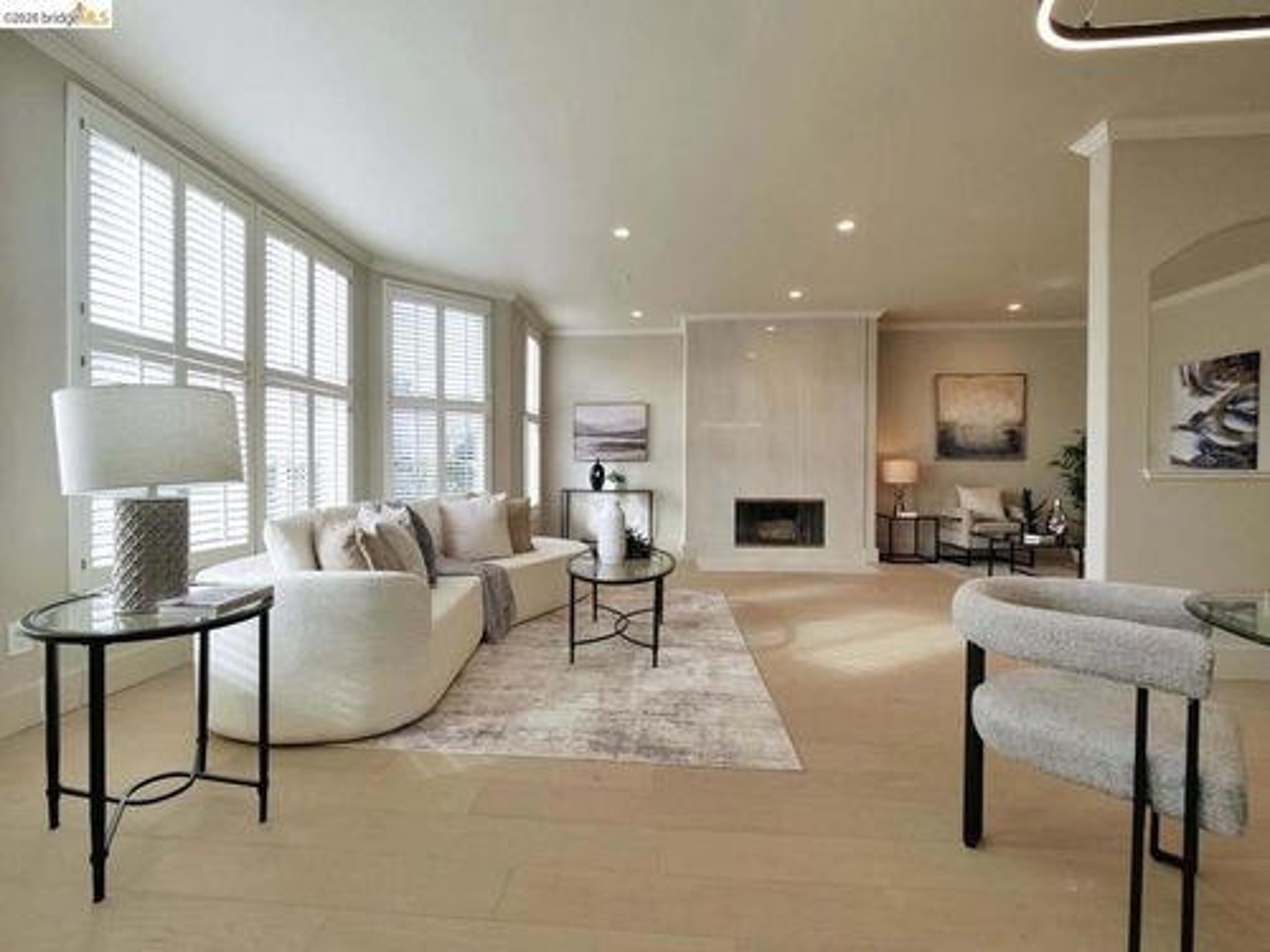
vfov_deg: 85.7
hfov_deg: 102.1
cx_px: 635
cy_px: 476
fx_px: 514
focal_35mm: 14
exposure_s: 1/160
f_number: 7.1
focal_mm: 7
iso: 800
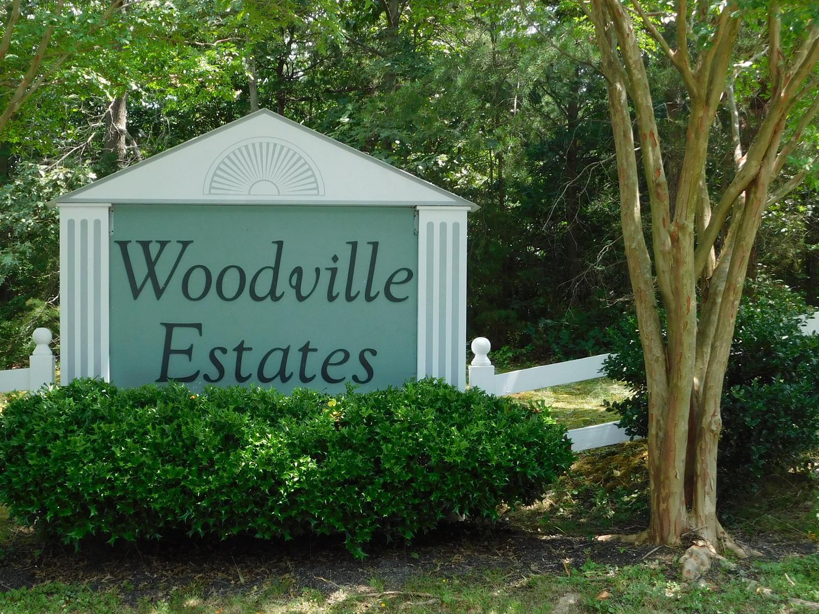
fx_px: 1206
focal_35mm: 51
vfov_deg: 28.5
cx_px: 270
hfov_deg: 37.1
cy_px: 380
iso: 125
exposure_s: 1/200
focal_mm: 6.3
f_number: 3.5
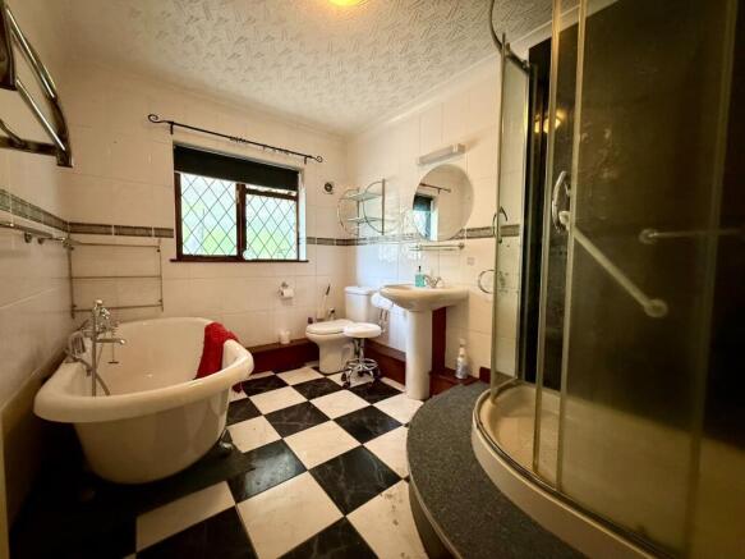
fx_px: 301
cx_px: 372
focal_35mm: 14
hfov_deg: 102.1
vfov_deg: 85.7
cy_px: 280
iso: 640
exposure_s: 1/50
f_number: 2.2
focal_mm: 2.22
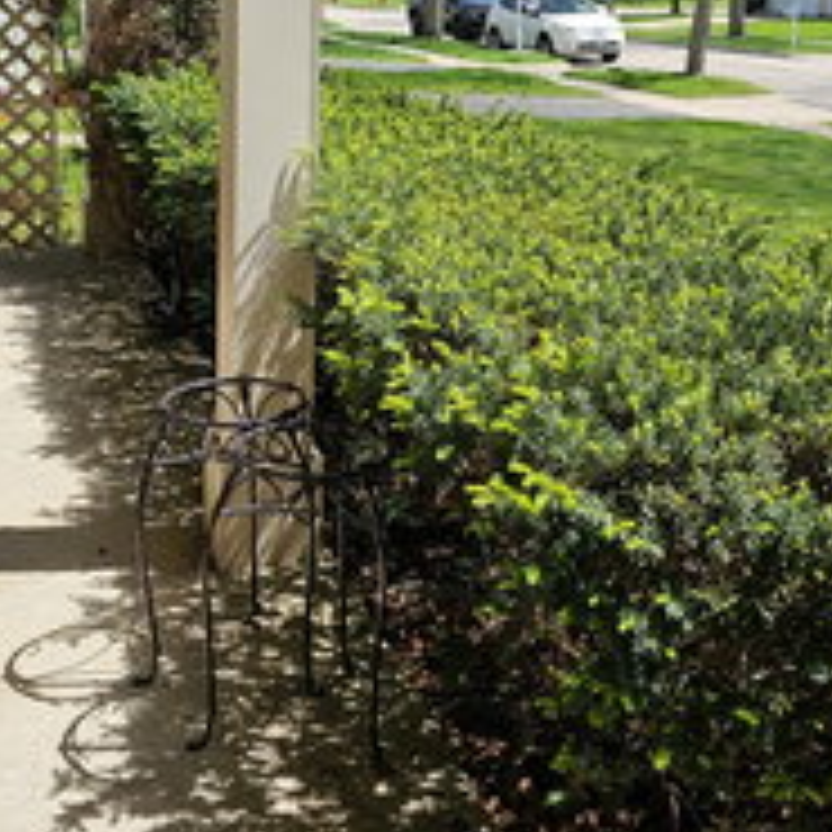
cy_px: 157
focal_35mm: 47
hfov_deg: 36.0
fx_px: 1278
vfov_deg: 34.8
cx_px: 483
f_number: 1.7
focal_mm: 6.3
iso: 10
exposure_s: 1/574
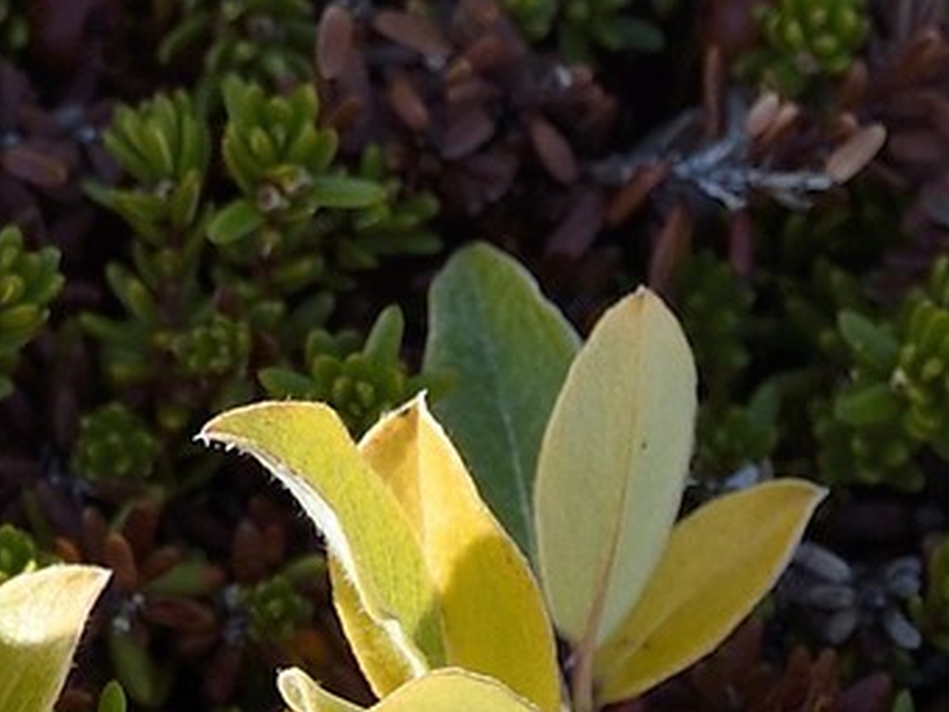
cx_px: -756
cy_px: -1645
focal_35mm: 848
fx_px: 23248
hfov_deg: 2.3
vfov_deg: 1.7
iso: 200
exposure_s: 1/320
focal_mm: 125
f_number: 7.1
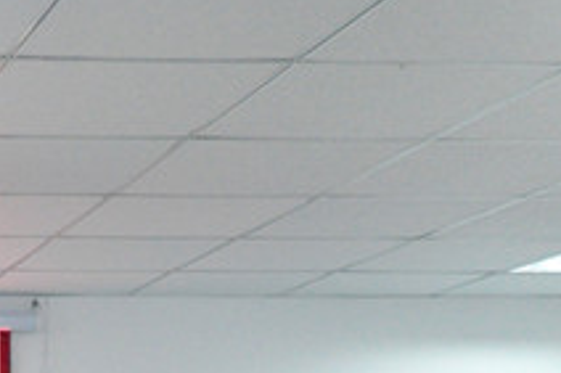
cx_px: -265
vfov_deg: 13.0
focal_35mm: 101
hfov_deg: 18.1
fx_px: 1573
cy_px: 520
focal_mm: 22
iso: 2000
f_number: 5.6
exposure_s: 1/125
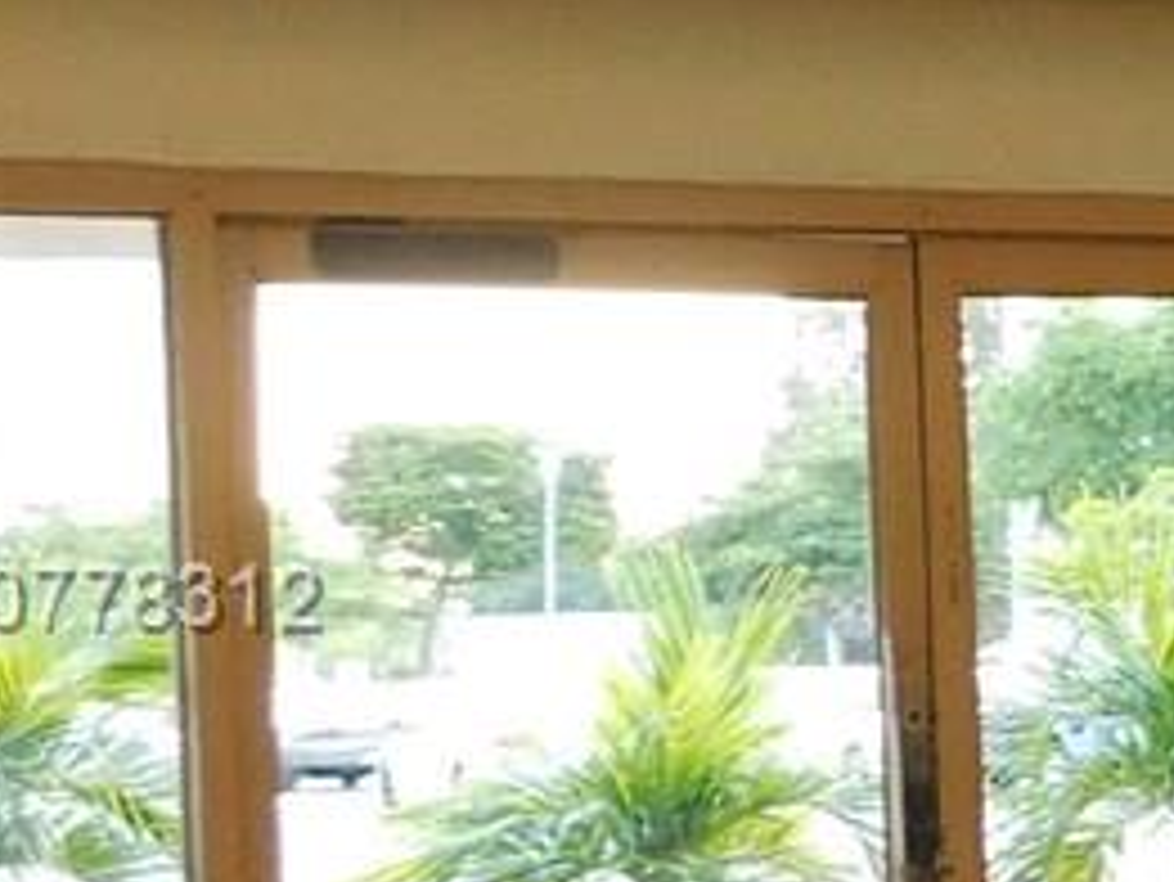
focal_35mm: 147
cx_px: 3207
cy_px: 603
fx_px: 4988
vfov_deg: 10.1
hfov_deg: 10.6
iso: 200
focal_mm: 4.1
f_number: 3
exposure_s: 1/30
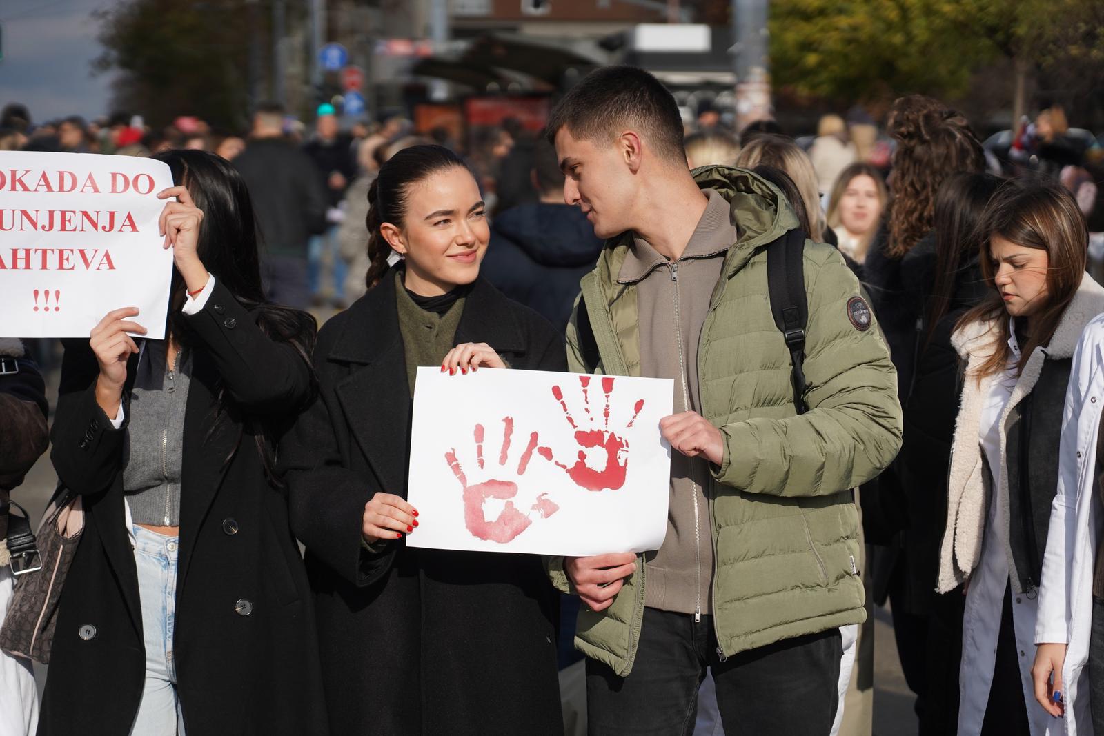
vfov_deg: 13.0
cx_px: 552
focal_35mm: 105
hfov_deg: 19.5
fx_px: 3220
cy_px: 368
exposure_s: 1/8000
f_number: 4
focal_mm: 105
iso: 640
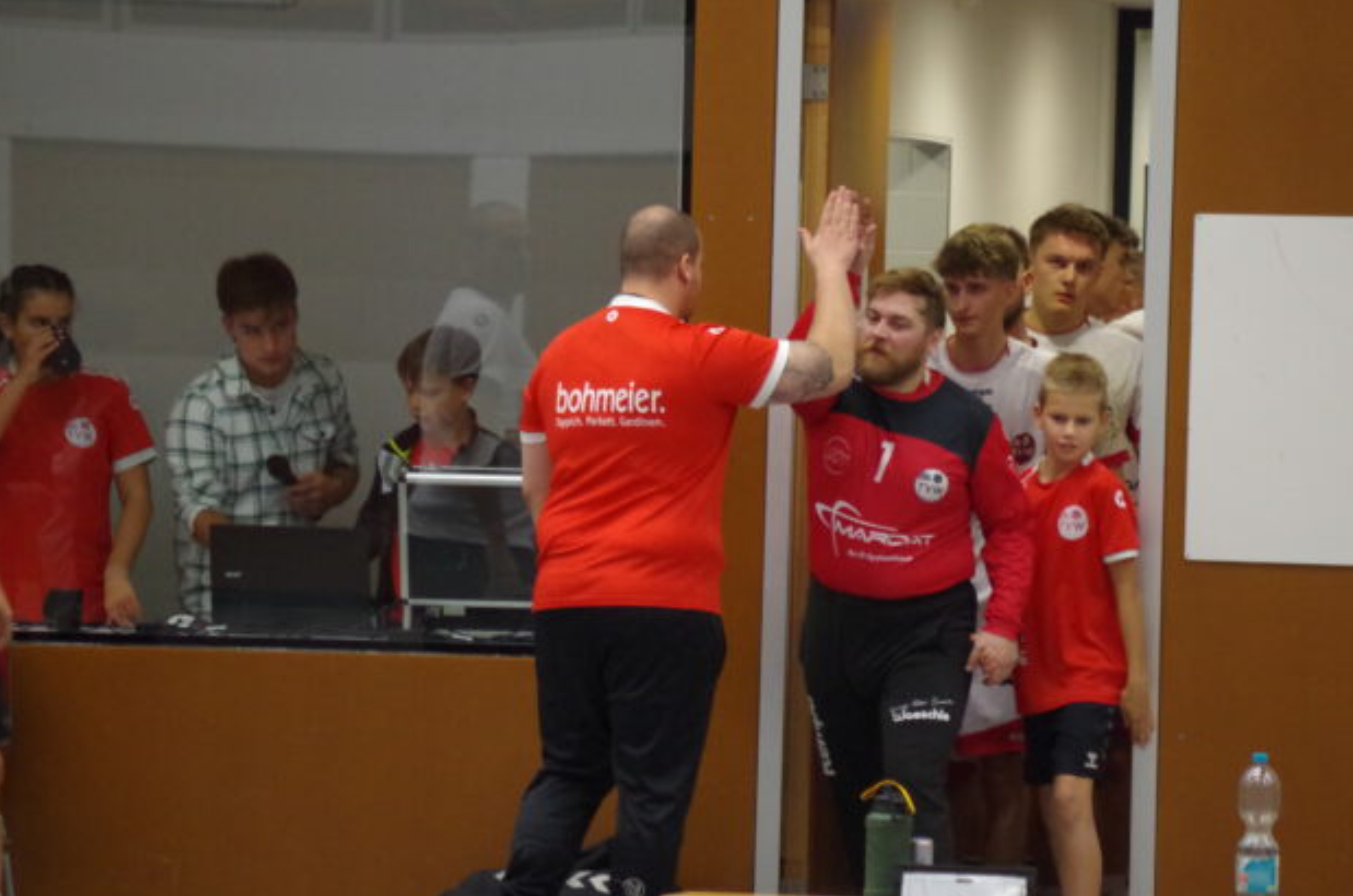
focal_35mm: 298
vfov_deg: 4.6
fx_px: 11177
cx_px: 828
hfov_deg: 6.9
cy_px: 462
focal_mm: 160
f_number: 5.6
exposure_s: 1/125
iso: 3200
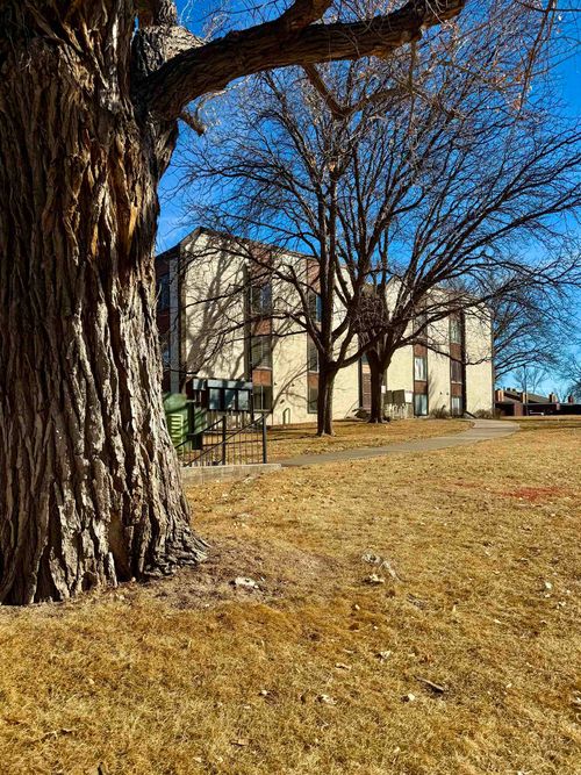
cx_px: 290
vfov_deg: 71.6
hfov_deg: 56.8
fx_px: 537
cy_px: 388
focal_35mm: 24
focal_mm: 6.76
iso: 80
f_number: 1.78
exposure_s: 1/3953
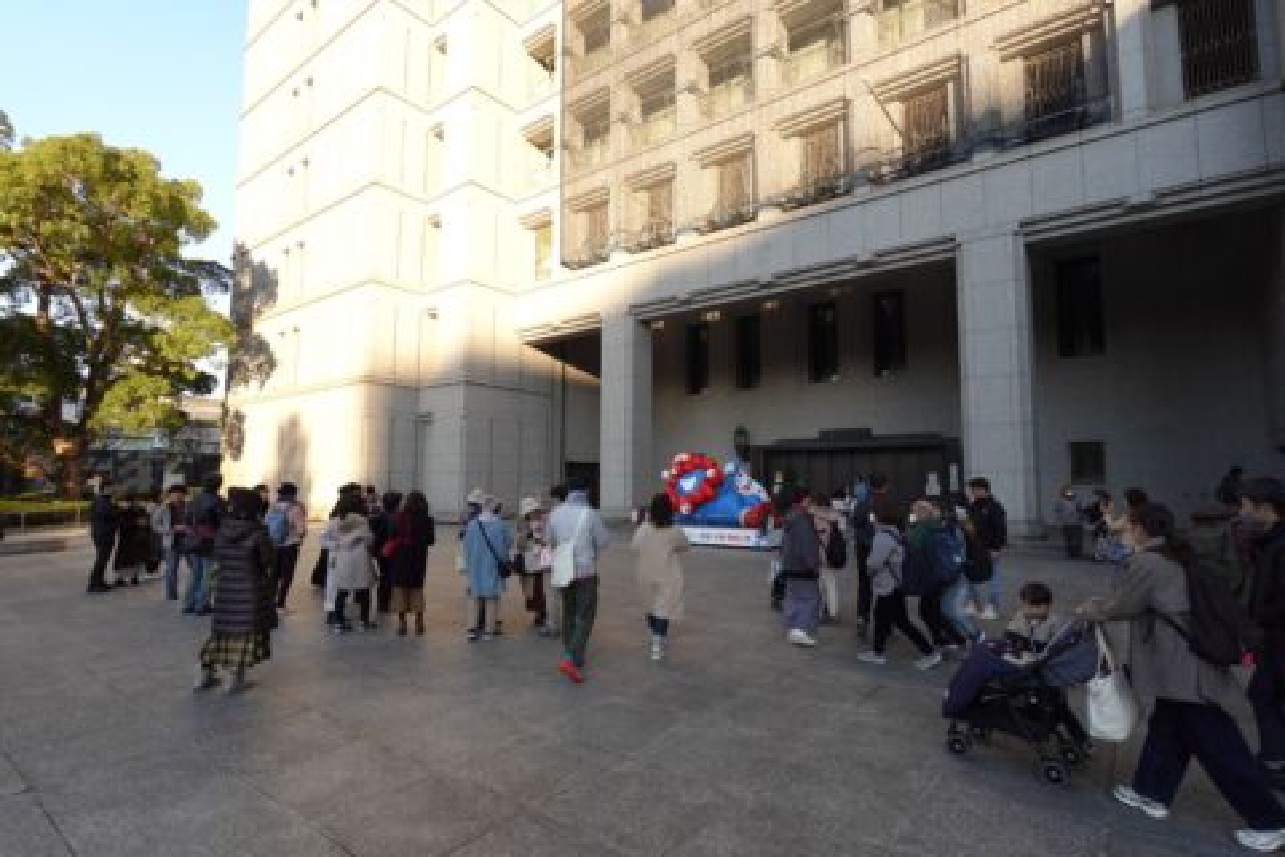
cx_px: 642
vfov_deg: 67.4
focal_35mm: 18
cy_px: 428
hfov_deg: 90.0
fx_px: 642
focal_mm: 6.9
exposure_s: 1/200
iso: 160
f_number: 4
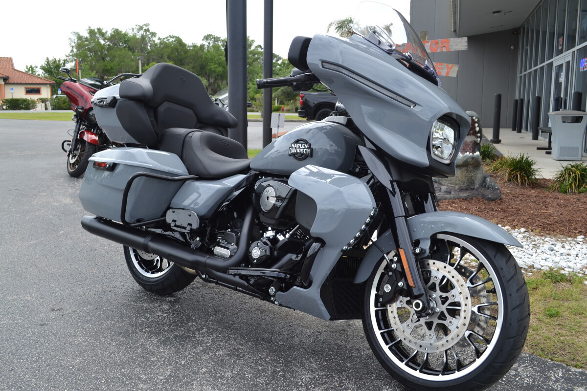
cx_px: 294
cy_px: 196
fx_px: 587
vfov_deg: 36.9
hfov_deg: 53.1
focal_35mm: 36
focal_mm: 24
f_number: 7.1
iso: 100
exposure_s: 1/200
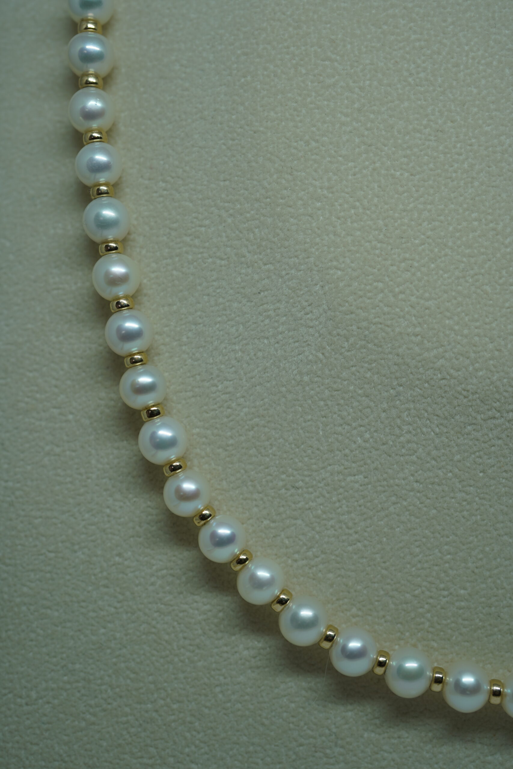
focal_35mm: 50
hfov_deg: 27.0
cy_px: 384
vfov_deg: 39.6
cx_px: 256
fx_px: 1069
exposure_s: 1/60
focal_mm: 50
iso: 160
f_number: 4
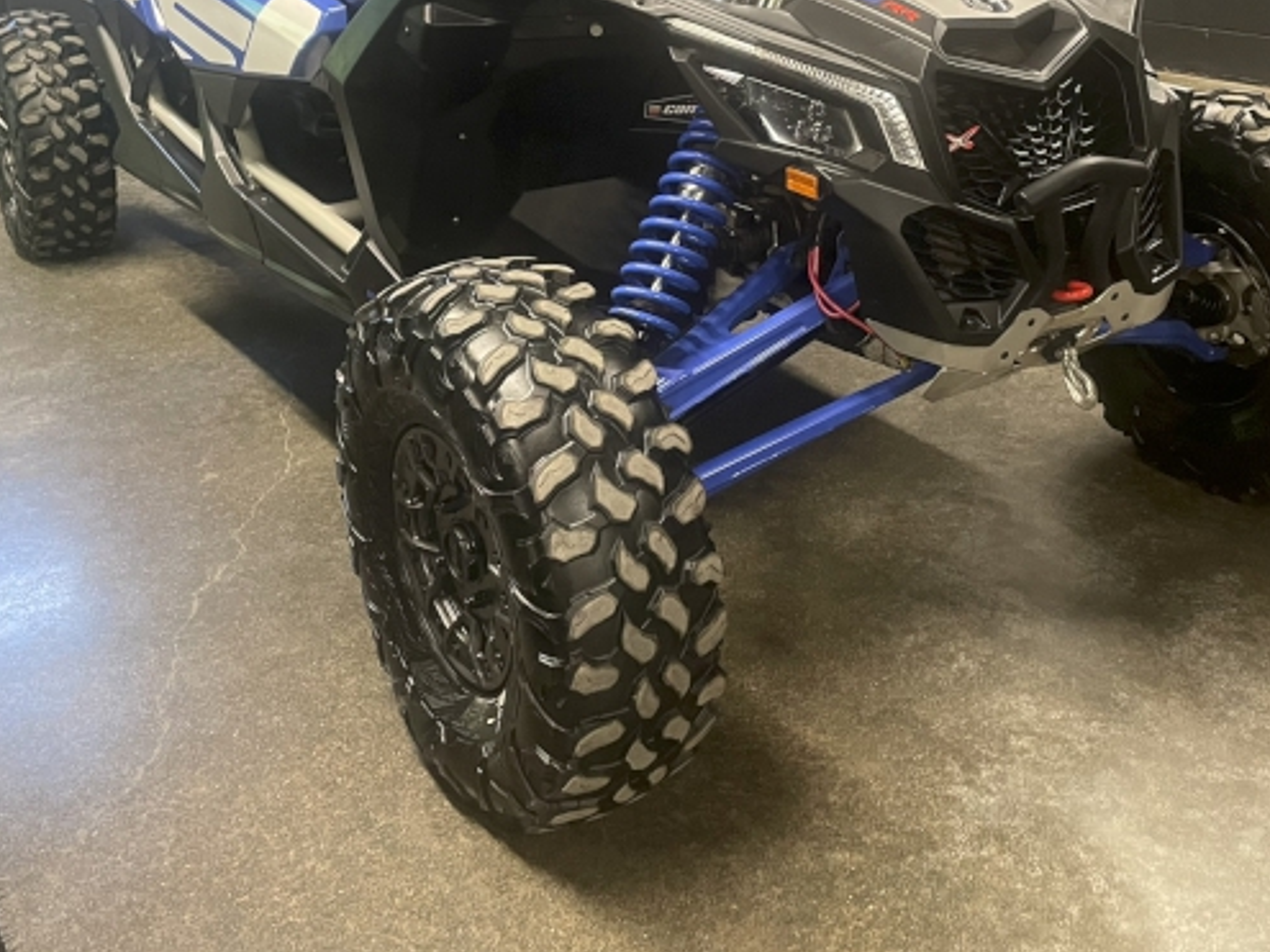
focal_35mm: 42
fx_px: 1541
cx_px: 726
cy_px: 210
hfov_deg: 44.7
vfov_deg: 33.5
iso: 400
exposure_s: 1/60
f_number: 1.6
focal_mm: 4.2
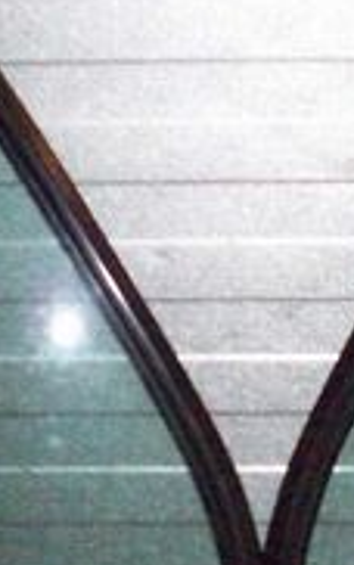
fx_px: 2127
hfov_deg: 9.5
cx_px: 143
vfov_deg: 14.8
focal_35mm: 138
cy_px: 605
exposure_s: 1/512
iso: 800
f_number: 2.8
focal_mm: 6.2
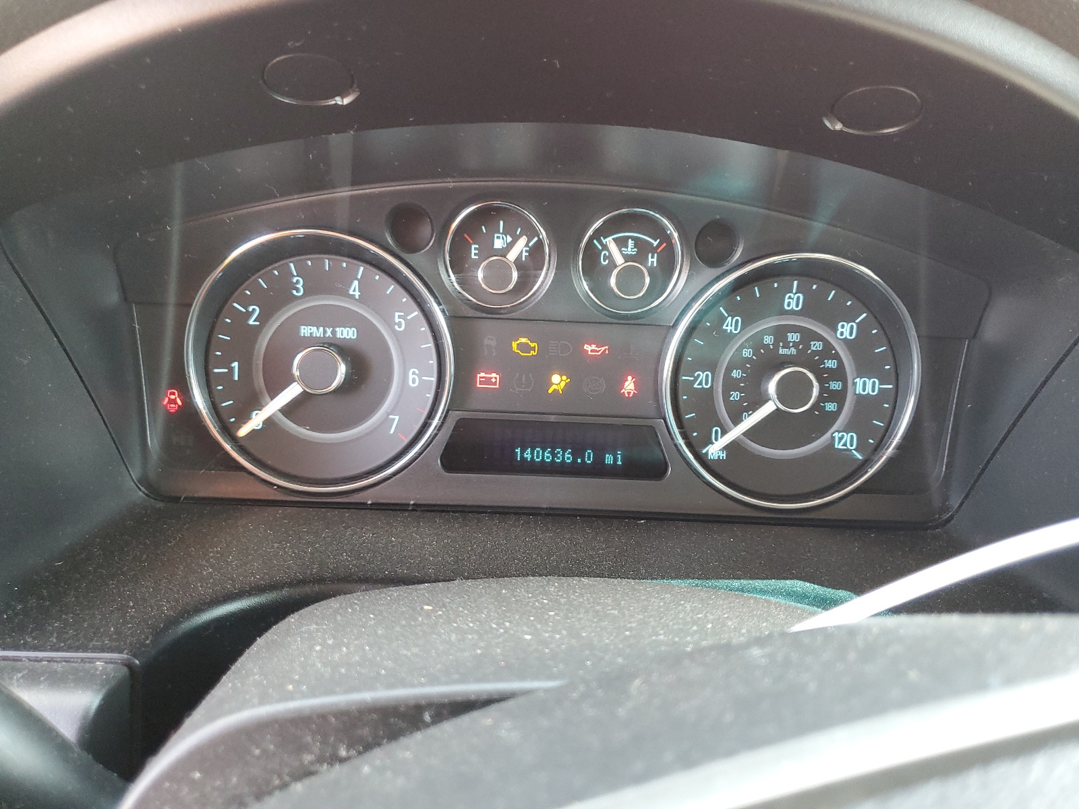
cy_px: 404
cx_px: 540
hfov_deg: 67.3
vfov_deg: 53.1
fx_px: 810
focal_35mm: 26
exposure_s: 1/60.2
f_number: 1.5
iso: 181
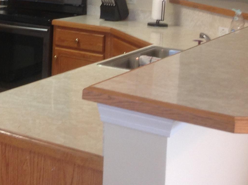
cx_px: -64
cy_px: -18
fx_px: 637
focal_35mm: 89
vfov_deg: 16.1
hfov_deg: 20.4
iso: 50
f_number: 2.4
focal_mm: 4.28
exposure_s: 1/17
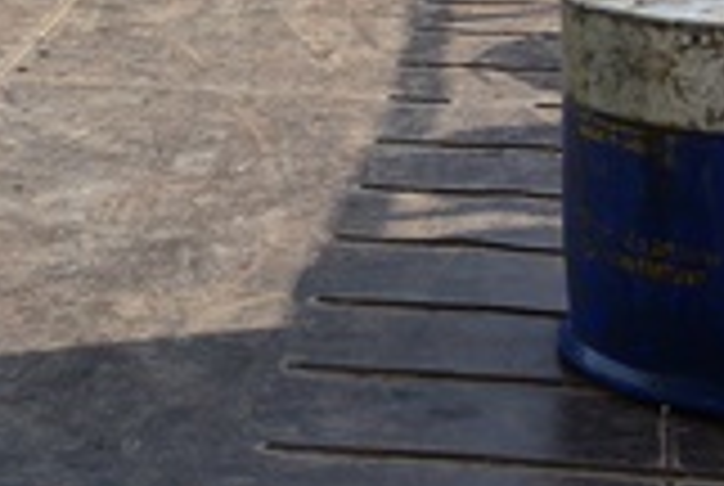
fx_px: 2760
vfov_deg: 9.6
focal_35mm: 137
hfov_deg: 14.8
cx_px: 117
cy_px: -342
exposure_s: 1/1600
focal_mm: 34
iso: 320
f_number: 4
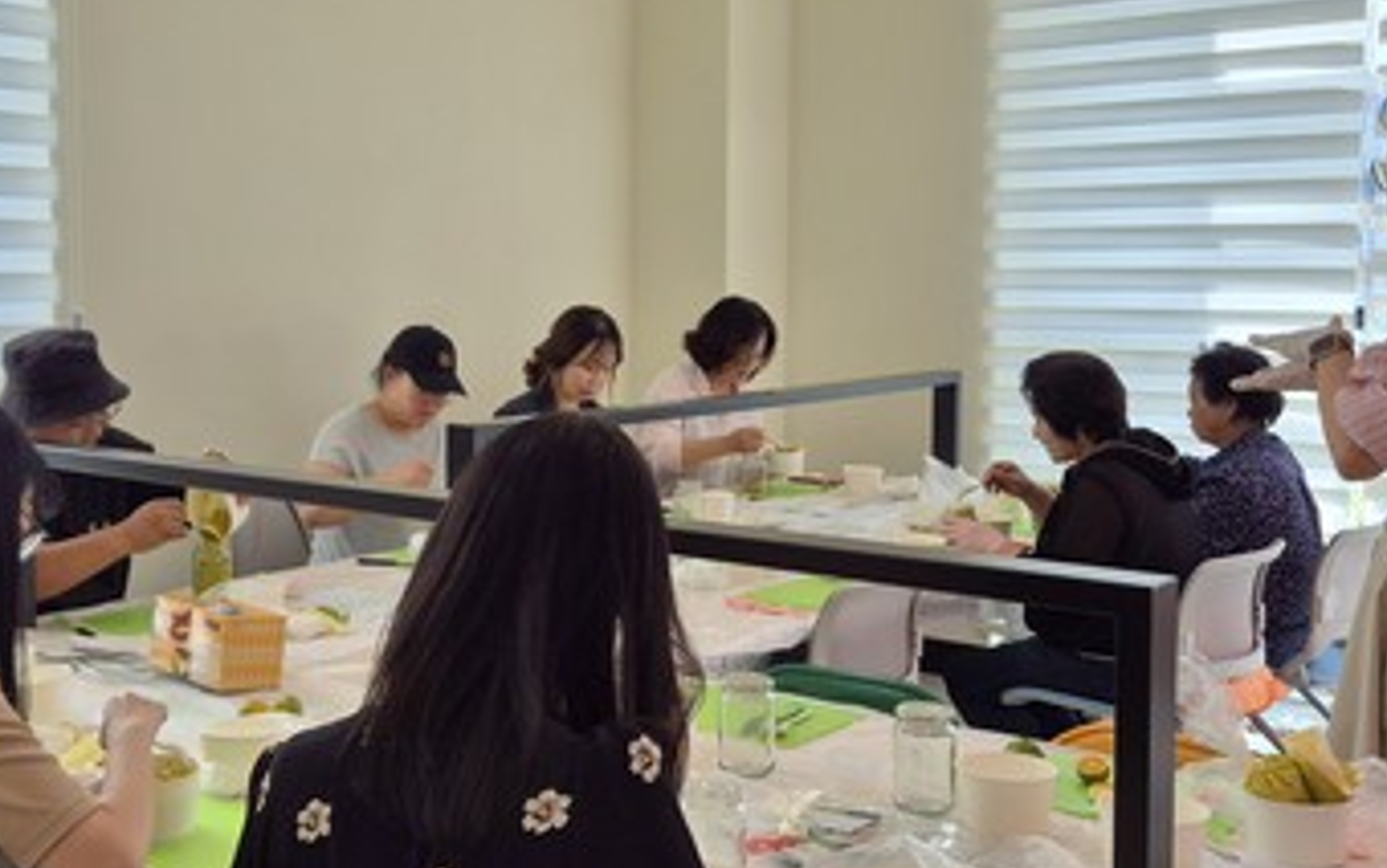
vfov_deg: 29.9
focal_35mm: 43
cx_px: 510
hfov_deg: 45.7
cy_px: 367
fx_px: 1626
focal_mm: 5.4
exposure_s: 1/385
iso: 25
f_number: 1.8
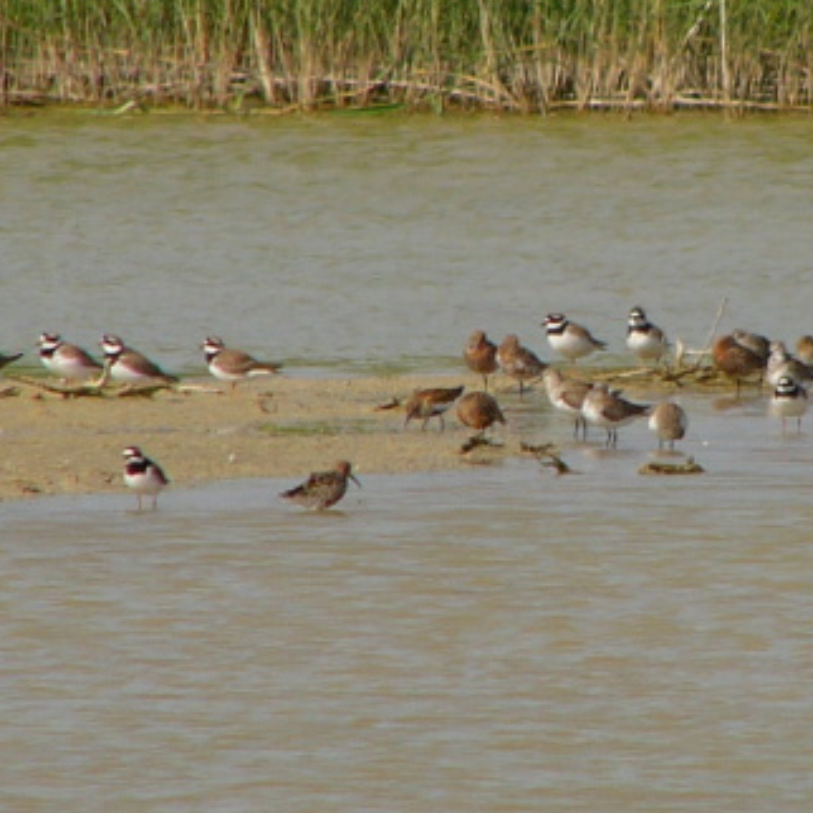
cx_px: 490
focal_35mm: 570
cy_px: 419
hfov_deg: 3.1
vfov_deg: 3.1
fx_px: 15146
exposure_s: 1/500
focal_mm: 72
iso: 50
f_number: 5.2
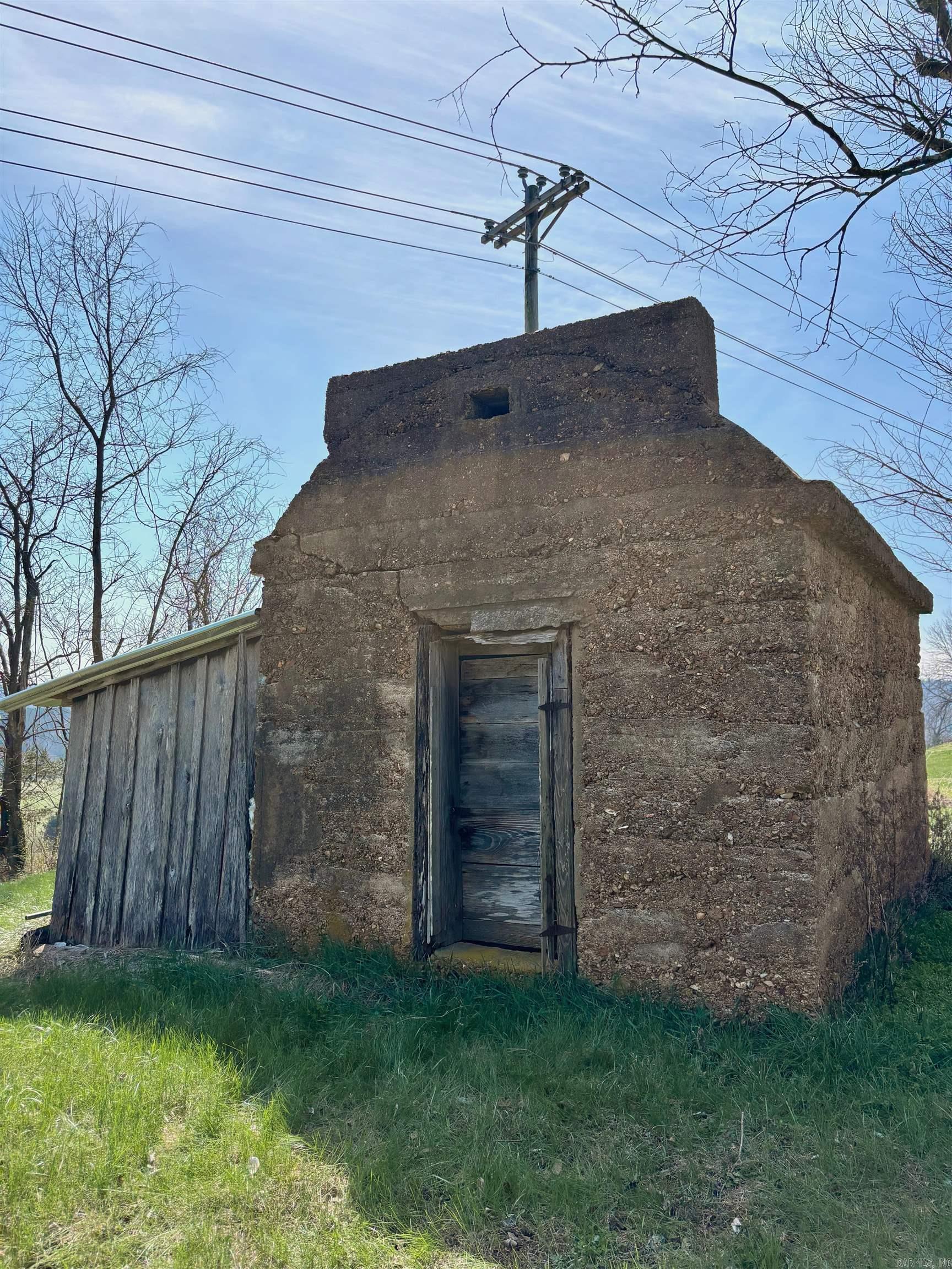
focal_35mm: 26
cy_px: 634
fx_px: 953
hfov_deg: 53.1
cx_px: 476
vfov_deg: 67.3
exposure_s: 1/3534
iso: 50
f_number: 1.6
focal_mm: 5.96
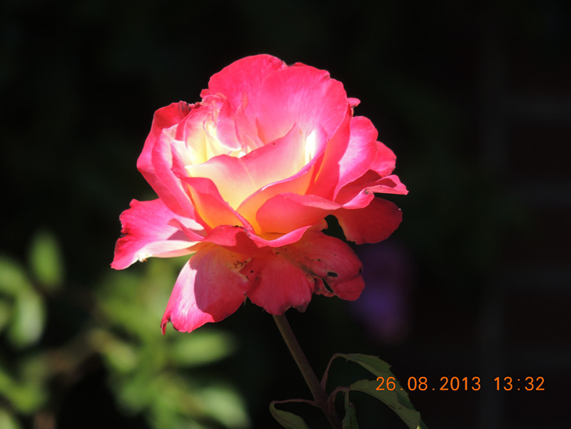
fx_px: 16495
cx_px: 286
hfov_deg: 2.0
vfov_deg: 1.5
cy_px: 214
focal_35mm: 1000
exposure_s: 1/500
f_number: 5.9
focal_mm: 180
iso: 125
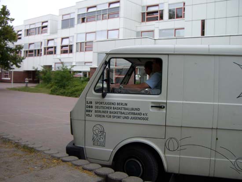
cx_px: 121
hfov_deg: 49.0
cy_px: 91
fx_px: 266
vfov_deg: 37.7
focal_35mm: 38
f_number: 2.7
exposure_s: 1/200
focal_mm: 6.2
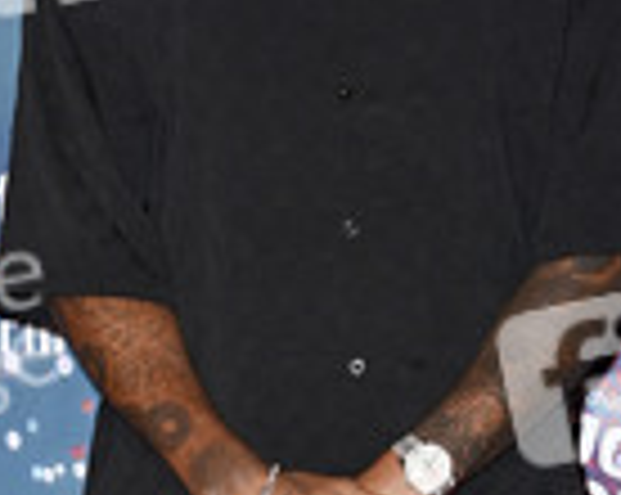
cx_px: 320
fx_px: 2202
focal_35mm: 120
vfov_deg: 12.8
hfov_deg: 16.0
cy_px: 135
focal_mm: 44
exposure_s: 1/160
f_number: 5.6
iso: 500
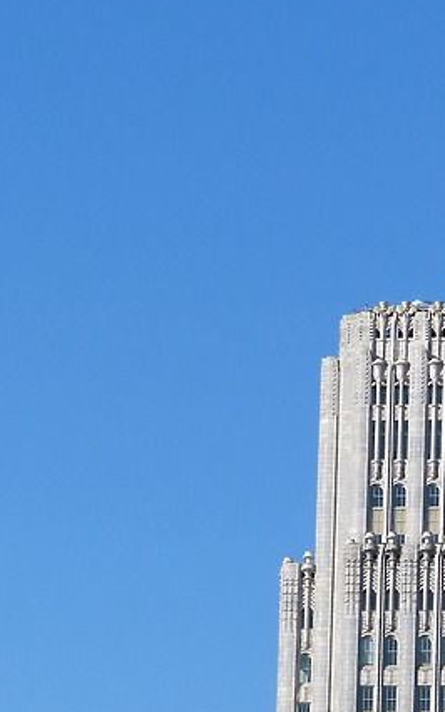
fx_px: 4439
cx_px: 493
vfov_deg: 9.1
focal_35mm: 229
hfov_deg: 5.7
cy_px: 653
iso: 100
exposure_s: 1/1600
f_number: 4
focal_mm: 18.3
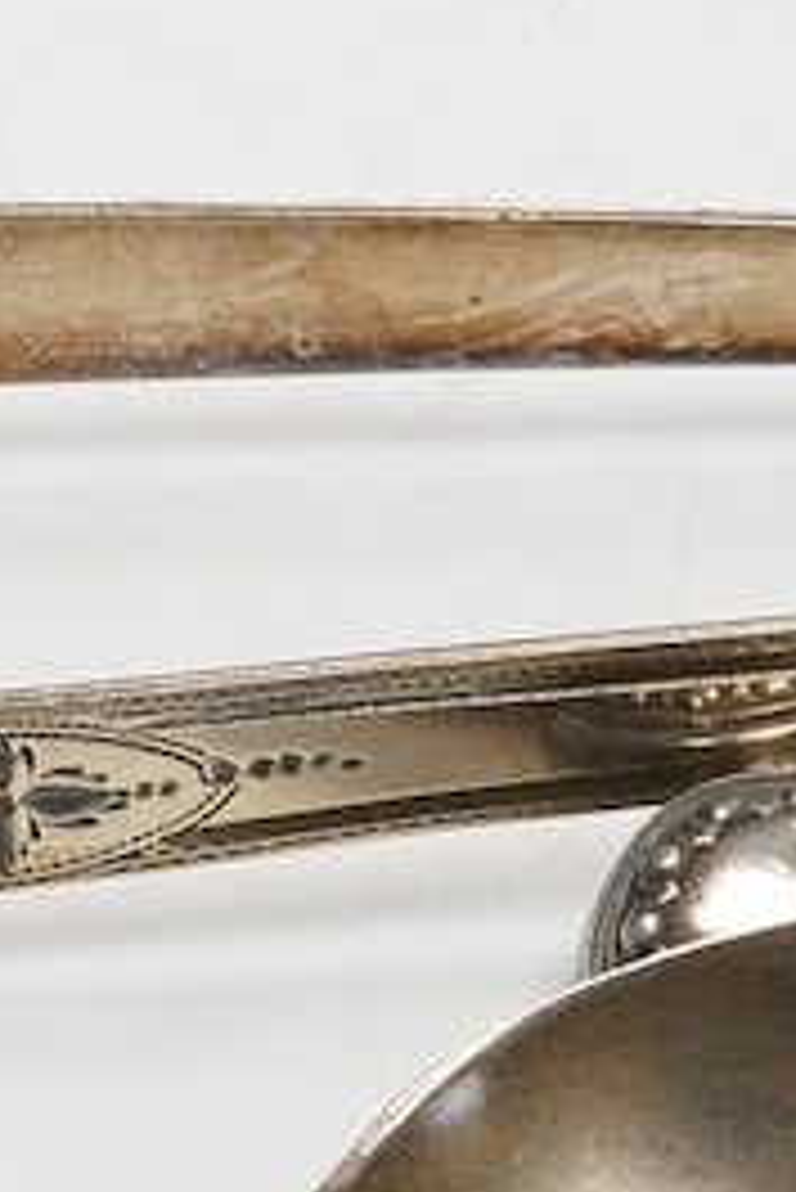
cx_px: 353
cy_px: 508
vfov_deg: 10.8
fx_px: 6326
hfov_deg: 7.2
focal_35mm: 191
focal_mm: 30
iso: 2500
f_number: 18
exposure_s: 1/100
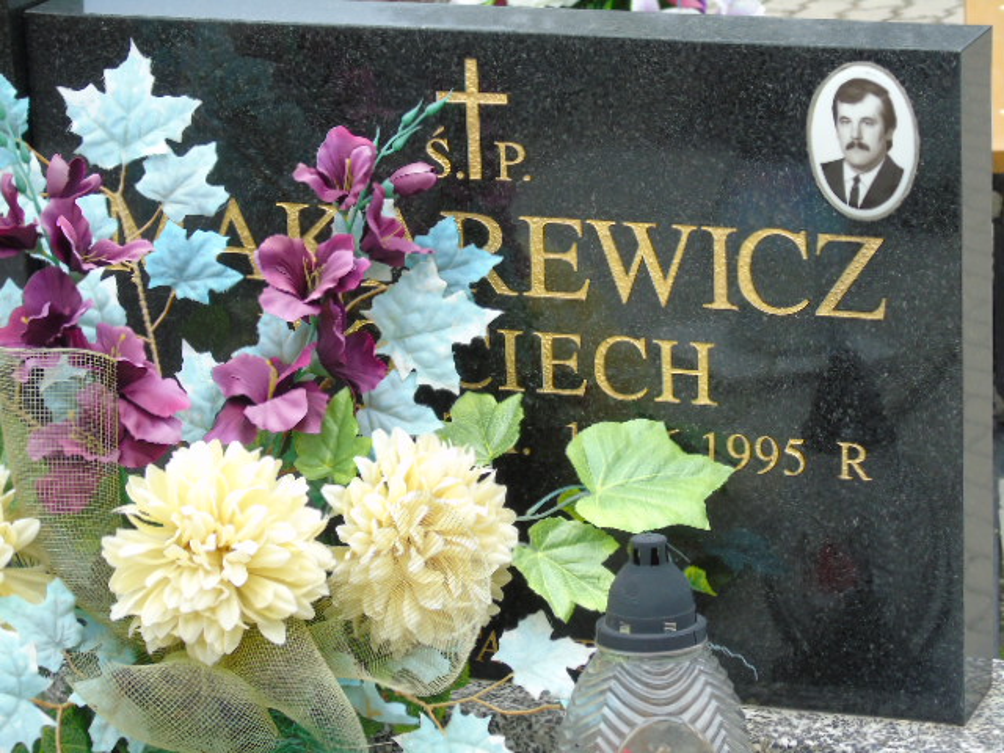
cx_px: 502
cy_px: 376
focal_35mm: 142
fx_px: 4119
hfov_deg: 13.9
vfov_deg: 10.4
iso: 250
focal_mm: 25
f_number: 4.7
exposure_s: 1/125
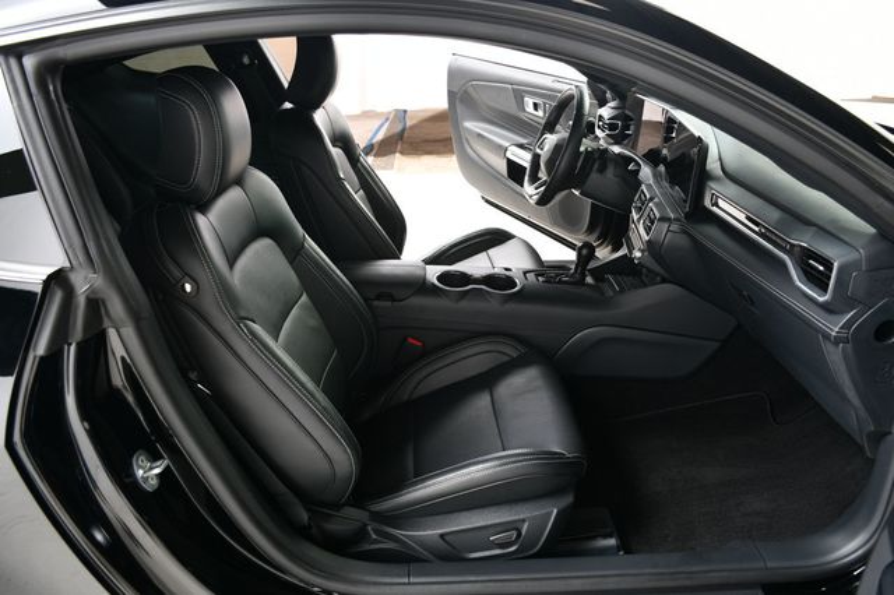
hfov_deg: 67.4
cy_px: 298
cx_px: 447
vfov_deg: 47.9
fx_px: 670
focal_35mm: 27
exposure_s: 1/160
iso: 100
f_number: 4.5
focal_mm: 18
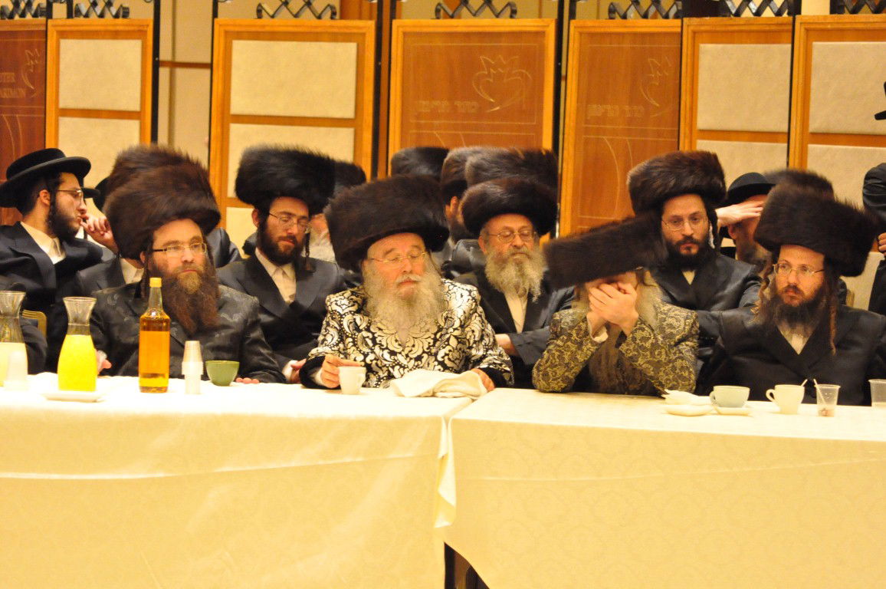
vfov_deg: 11.4
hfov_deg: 17.1
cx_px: 443
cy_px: 294
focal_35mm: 120
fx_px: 2950
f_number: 5.6
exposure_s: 1/60
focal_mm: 80
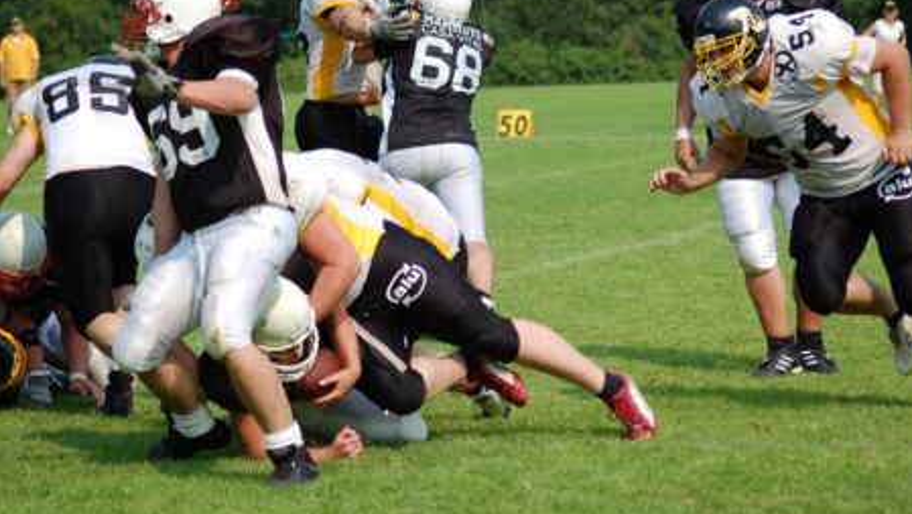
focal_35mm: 174
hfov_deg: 12.4
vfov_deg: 7.0
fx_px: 4210
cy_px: 226
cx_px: 458
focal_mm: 110
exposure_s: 1/1250
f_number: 5
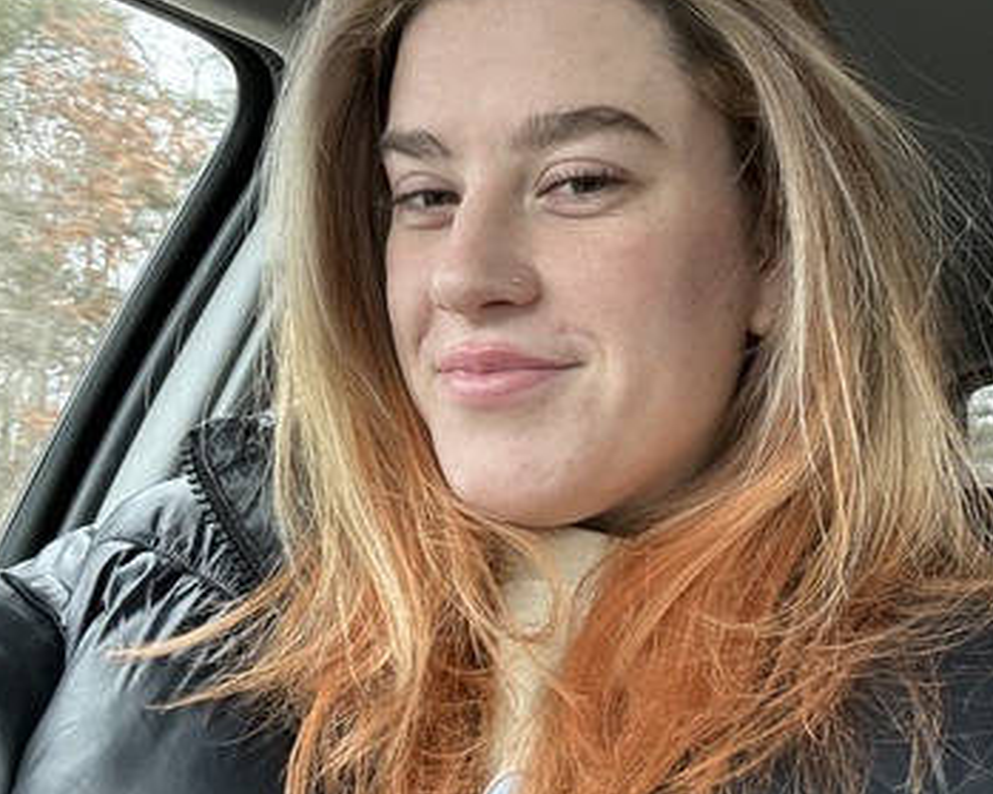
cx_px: 519
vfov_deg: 35.5
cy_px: 310
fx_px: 1234
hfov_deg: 43.8
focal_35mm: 42
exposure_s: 1/60
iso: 80
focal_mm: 2.69
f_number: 1.9
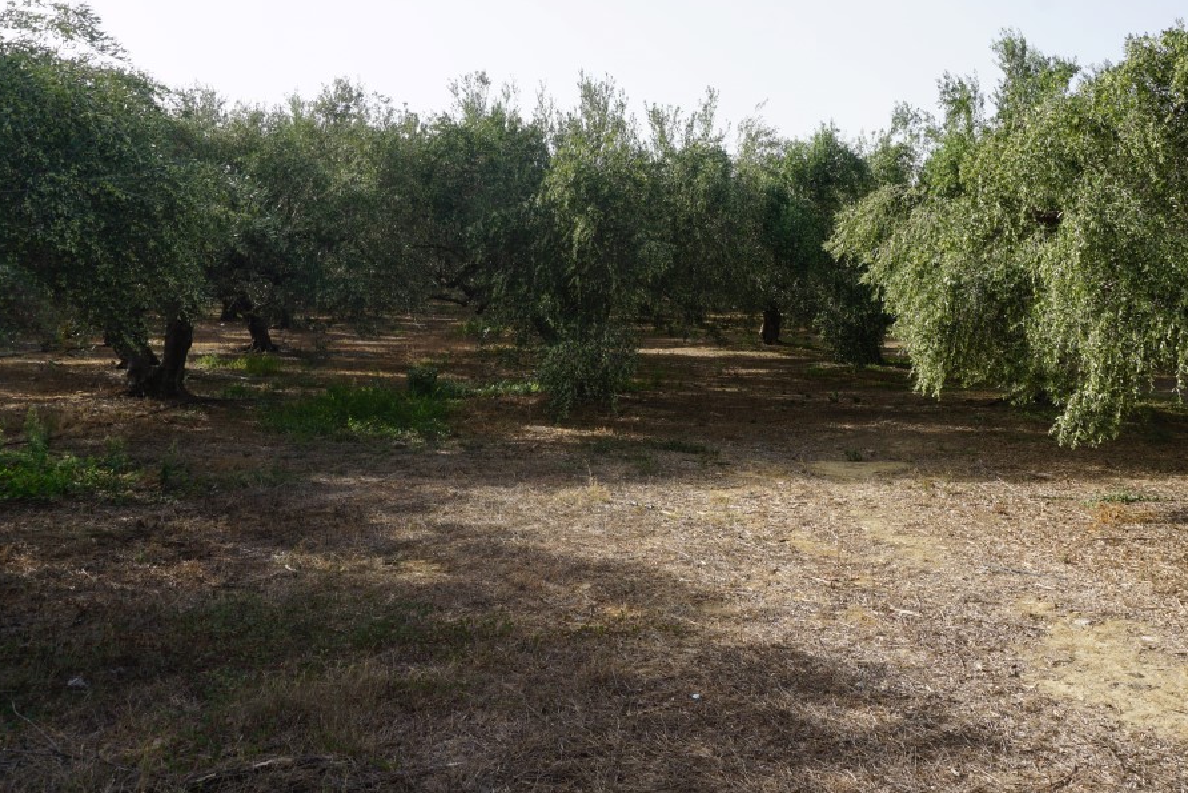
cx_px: 710
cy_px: 305
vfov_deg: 42.1
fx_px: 1023
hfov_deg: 59.8
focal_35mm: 31
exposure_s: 1/100
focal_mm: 16
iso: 100
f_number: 10
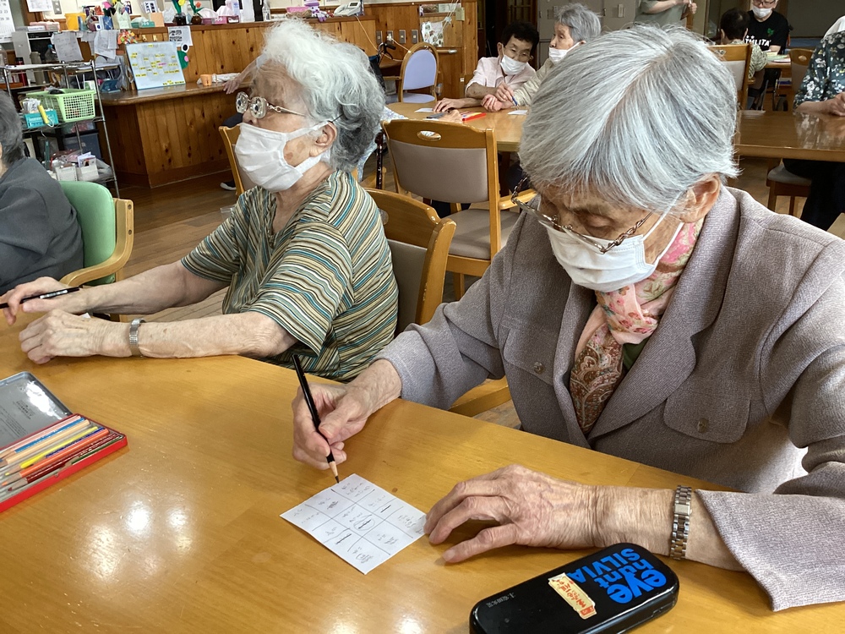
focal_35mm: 31
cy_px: 317
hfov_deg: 58.4
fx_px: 757
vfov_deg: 45.4
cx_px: 422
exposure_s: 1/60
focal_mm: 3.3
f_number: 2.4
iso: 200
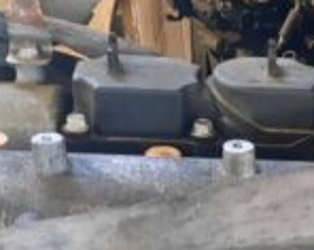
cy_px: 458
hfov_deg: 18.9
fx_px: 919
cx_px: 301
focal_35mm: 99
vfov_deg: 13.8
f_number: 2
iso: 800
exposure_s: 1/20
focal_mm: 4.6
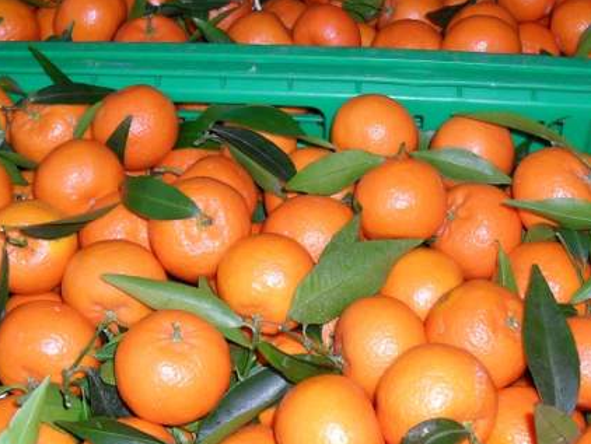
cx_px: 312
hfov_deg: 39.6
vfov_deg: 30.3
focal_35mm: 48
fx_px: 820
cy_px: 254
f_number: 2.8
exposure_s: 1/45
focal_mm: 6.3
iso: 200
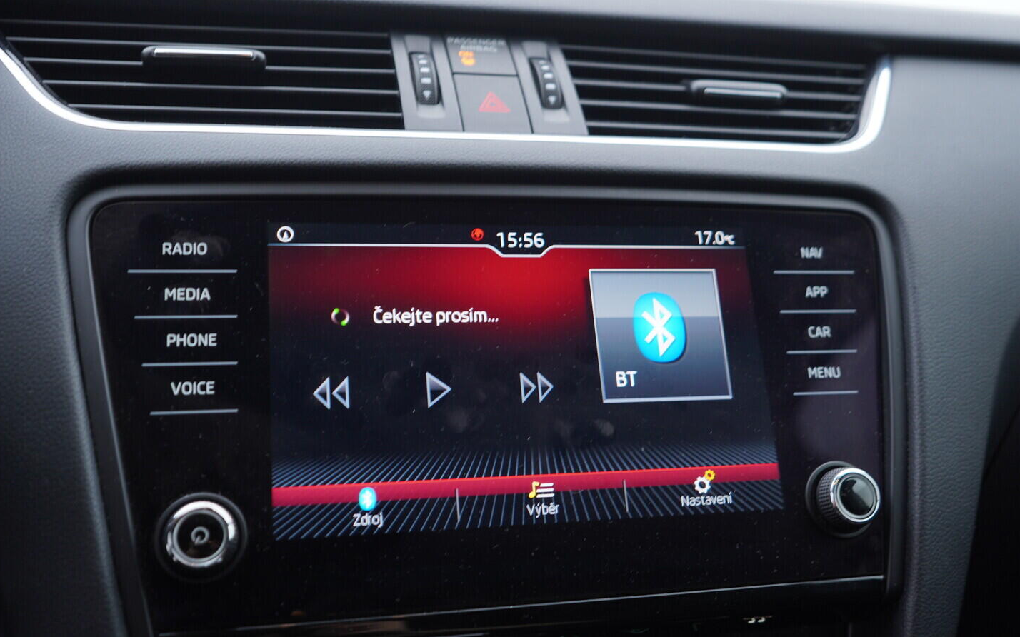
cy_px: 308
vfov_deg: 34.4
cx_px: 507
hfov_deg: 52.8
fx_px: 1028
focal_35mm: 37
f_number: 2.8
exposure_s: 1/40
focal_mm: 24
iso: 125
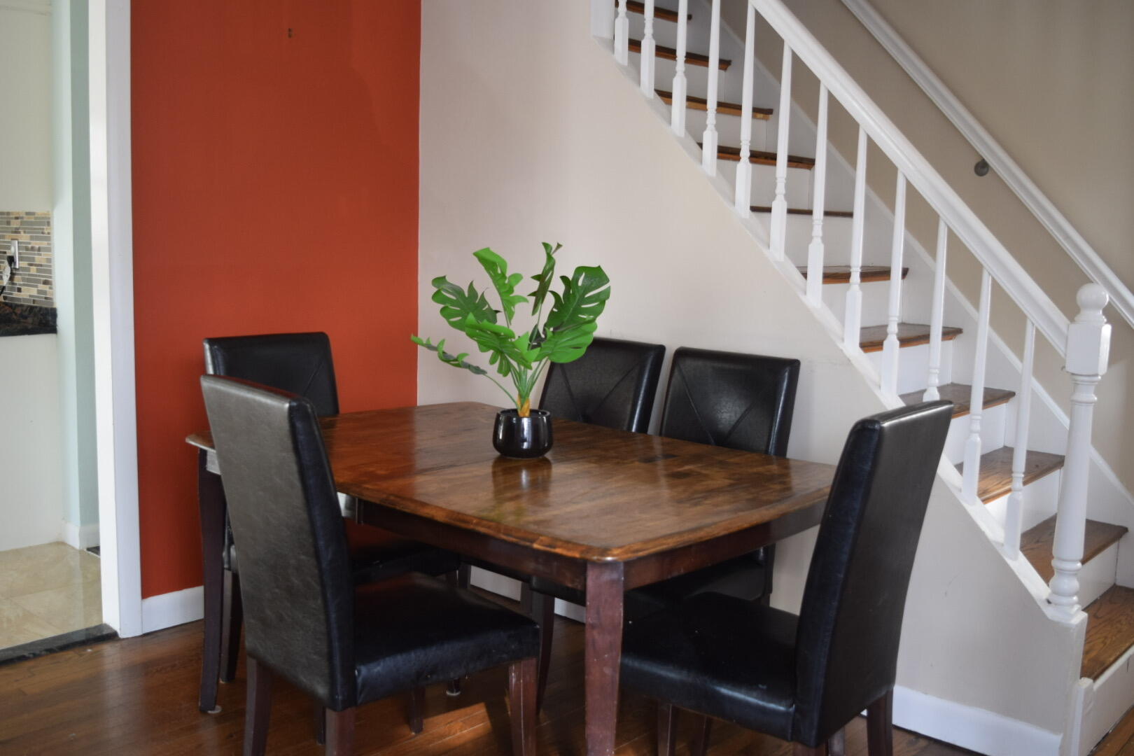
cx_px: 567
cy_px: 378
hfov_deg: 55.1
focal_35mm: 34
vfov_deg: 38.4
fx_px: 1087
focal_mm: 23
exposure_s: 1/60
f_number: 4
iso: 720
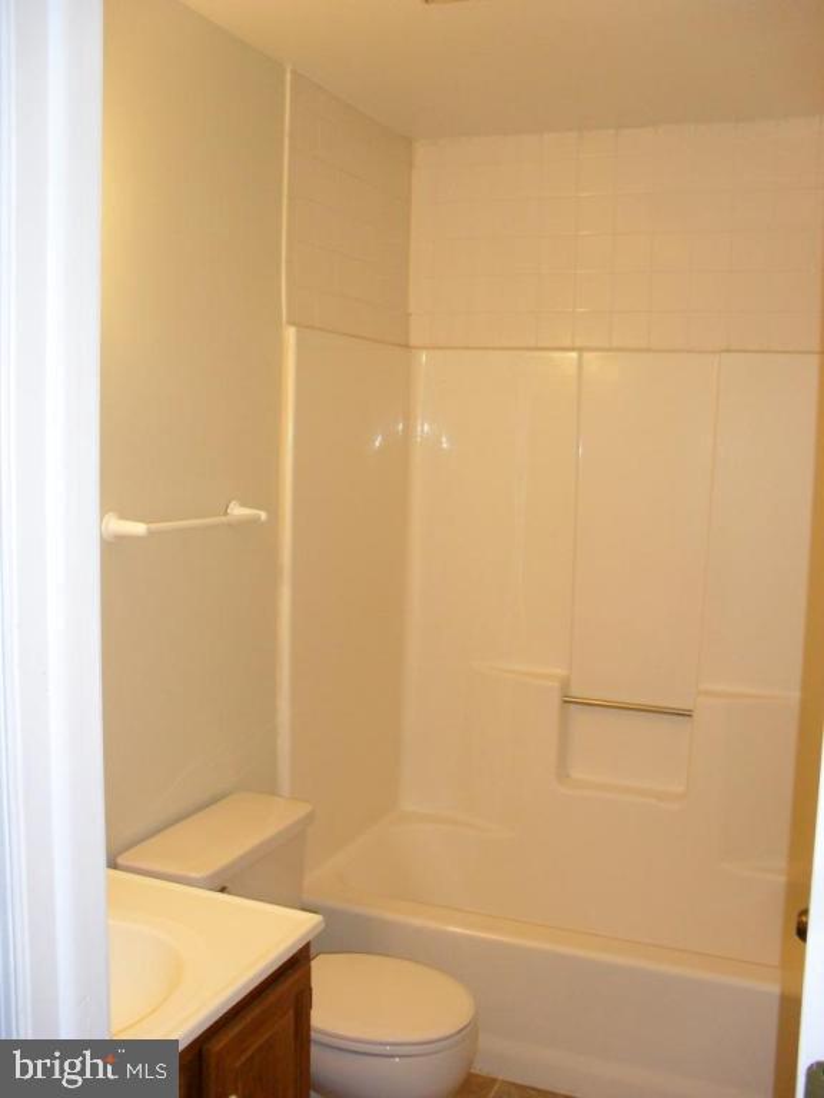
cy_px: 549
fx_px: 1111
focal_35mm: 35
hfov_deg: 40.7
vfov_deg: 52.6
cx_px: 412
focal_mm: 6.3
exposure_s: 1/45
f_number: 3.2
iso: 200
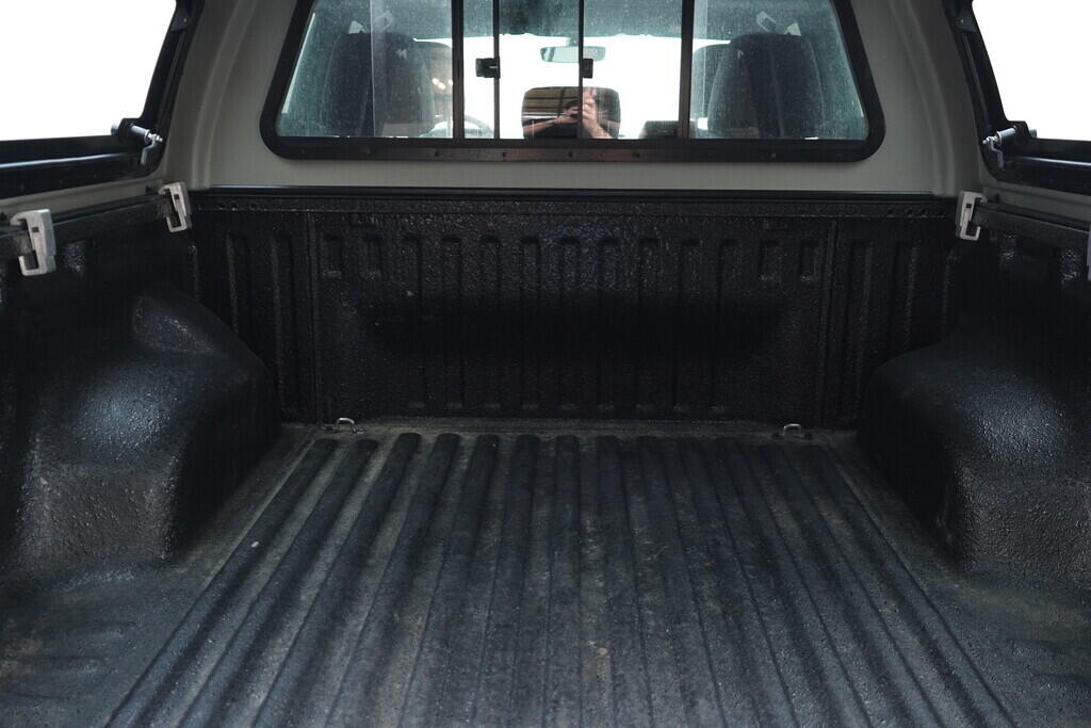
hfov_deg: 53.1
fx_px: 1091
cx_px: 546
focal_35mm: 36
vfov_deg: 36.9
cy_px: 364
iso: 1000
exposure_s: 1/40
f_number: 2.8
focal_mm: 24
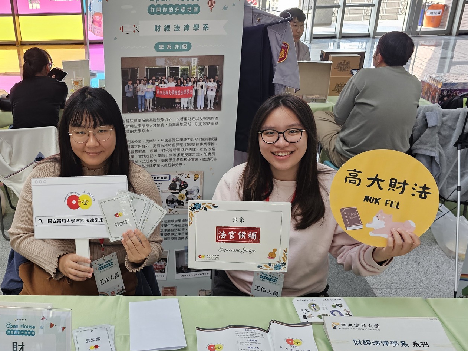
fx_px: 473
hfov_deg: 51.3
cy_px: 183
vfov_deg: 40.7
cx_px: 143
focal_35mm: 35
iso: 160
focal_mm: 6.3
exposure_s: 1/120
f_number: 1.7
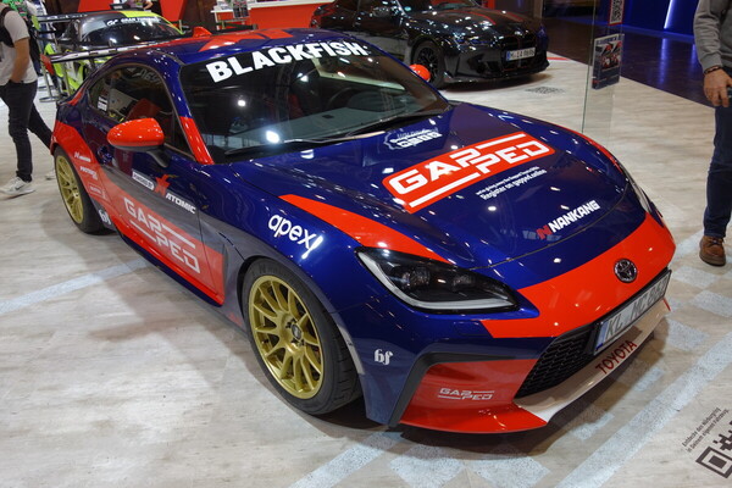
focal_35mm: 28
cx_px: 366
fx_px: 569
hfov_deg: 65.5
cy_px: 244
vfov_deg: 46.4
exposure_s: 1/100
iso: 125
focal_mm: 10.4
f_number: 2.5
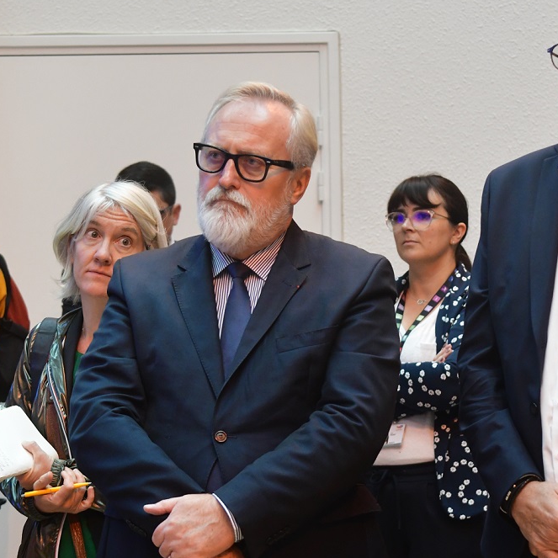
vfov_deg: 10.8
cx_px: 401
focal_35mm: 162
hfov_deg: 10.8
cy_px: 277
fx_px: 2954
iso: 2500
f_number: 7.1
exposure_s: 1/40
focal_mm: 72
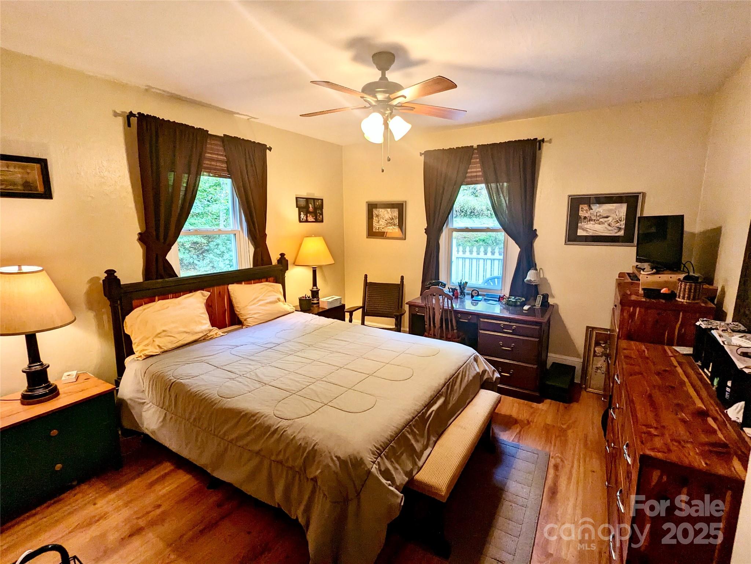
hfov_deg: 94.5
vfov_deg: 78.1
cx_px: 376
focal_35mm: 16
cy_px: 282
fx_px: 347
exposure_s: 1/60
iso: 116
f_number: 2.2
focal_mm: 2.35
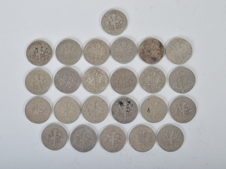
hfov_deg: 31.2
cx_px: 115
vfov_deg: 23.7
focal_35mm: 62
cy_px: 84
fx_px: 405
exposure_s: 1/160
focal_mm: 38
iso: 400
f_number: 11
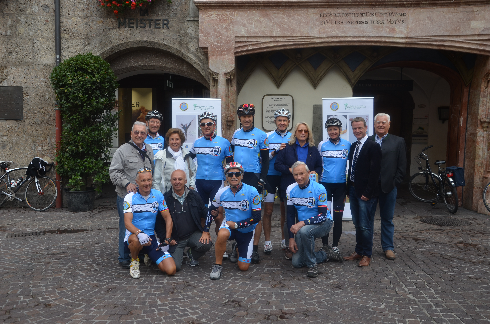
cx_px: 245
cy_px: 162
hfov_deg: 49.6
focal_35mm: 39
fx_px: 530
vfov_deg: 34.1
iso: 160
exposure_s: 1/125
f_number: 5.6
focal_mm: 26
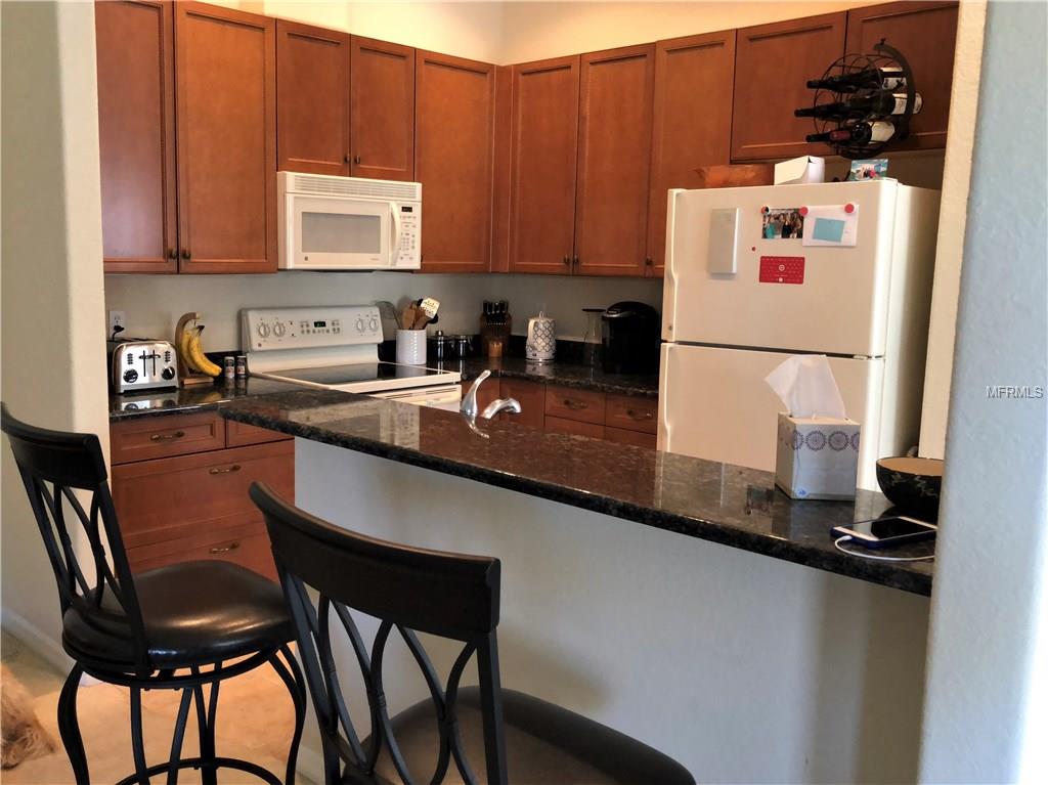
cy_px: 392
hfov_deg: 63.5
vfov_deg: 49.7
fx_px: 847
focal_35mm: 28
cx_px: 524
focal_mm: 3.99
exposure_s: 1/60
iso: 200
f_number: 1.8
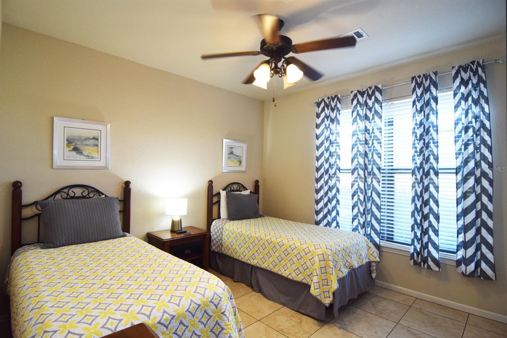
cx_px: 254
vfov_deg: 72.0
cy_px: 169
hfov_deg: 95.0
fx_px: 232
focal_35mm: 16
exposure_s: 1/60
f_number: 4
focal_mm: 11
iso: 450
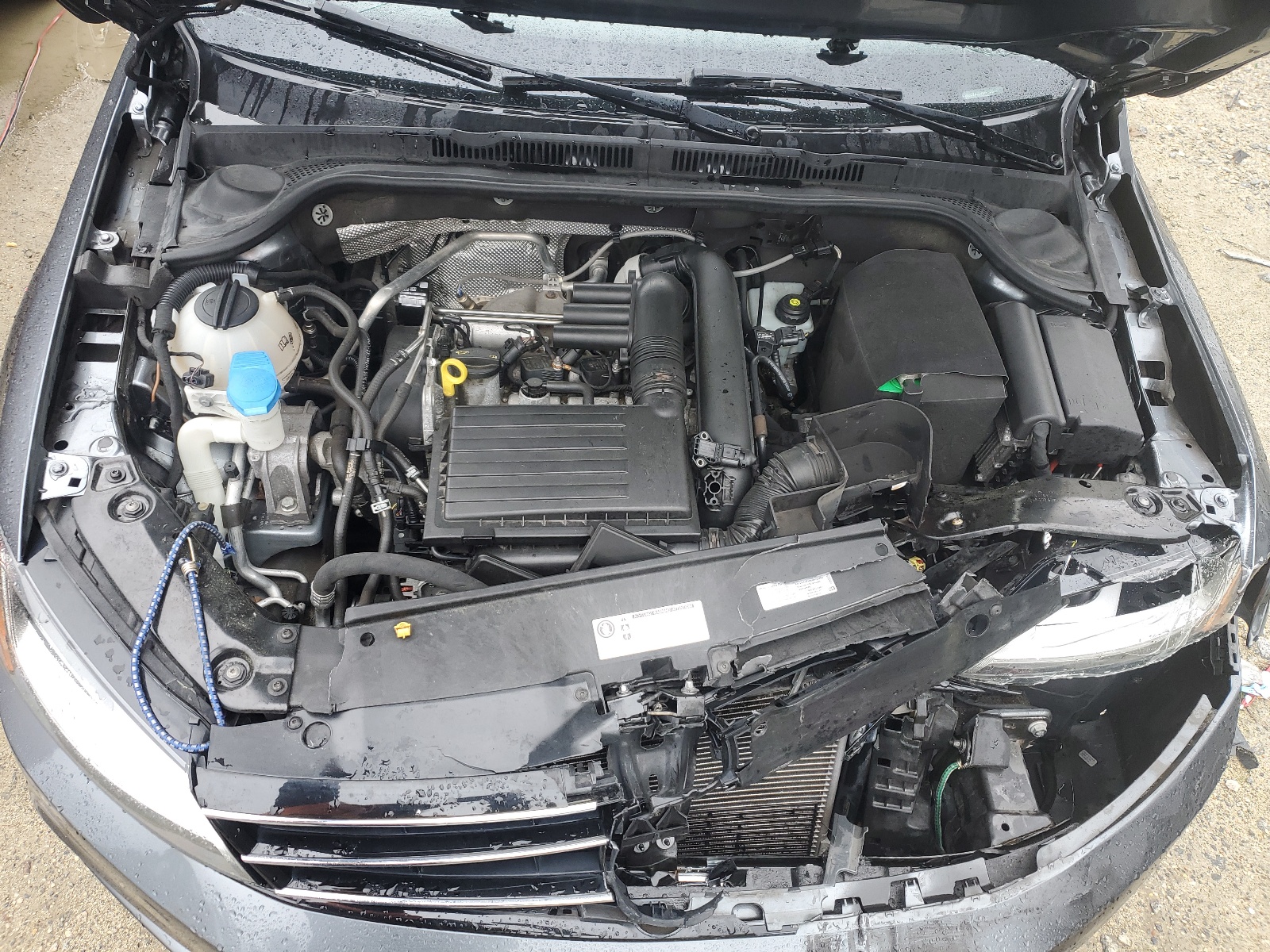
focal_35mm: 26
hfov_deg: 67.3
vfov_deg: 53.1
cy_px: 476
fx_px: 954
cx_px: 635
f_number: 1.5
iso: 52
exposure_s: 1/120
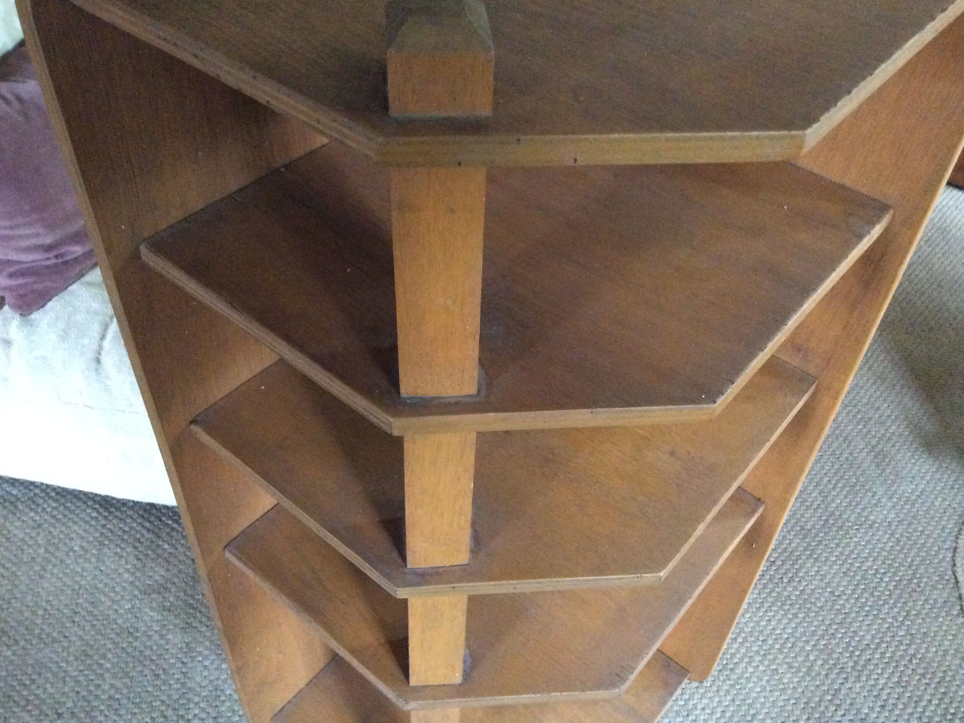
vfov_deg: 42.9
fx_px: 919
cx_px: 482
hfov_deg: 55.4
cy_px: 365
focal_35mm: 33
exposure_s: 1/17
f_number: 2.4
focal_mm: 3.3
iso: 500
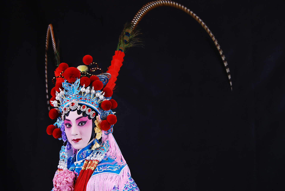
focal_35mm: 52
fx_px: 416
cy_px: 96
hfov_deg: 37.8
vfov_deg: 25.8
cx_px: 142
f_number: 3.2
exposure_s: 1/50
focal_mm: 35
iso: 160
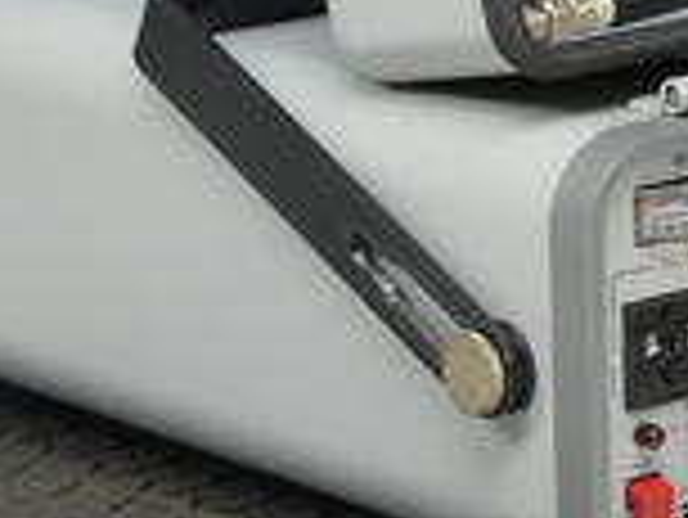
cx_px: 598
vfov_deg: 6.2
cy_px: 81
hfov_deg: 8.2
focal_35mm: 241
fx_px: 4794
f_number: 9
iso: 400
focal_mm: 46
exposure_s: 1/8
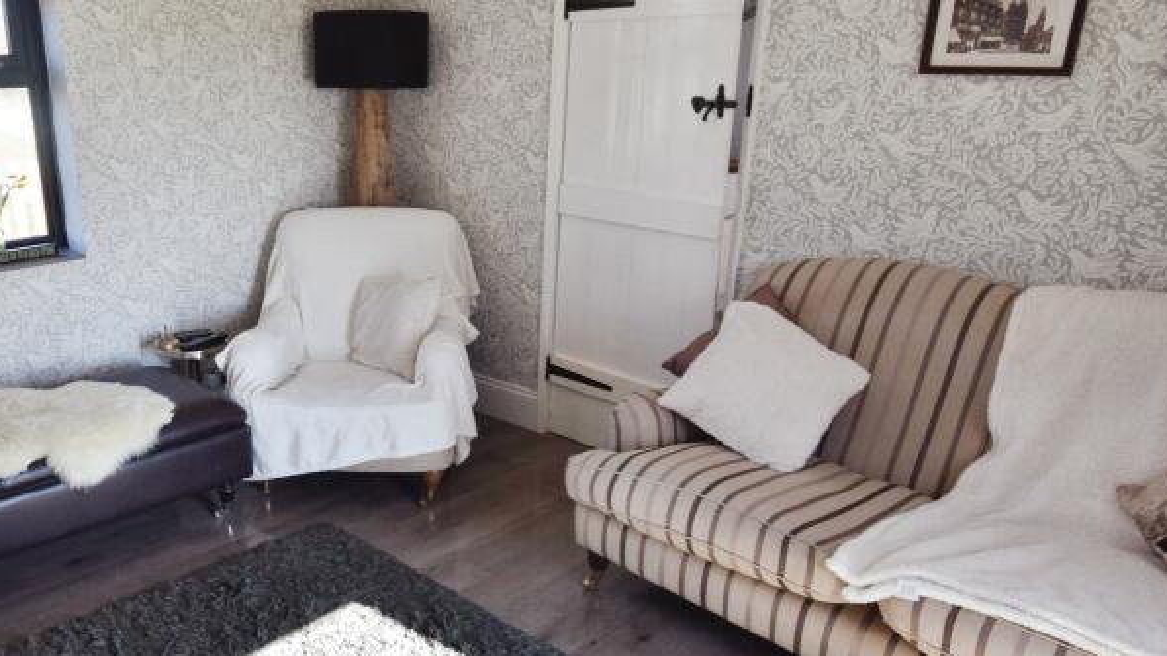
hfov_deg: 66.7
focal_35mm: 27
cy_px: 449
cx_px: 333
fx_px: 835
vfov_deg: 42.2
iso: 400
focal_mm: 10
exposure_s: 1/160
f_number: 6.3
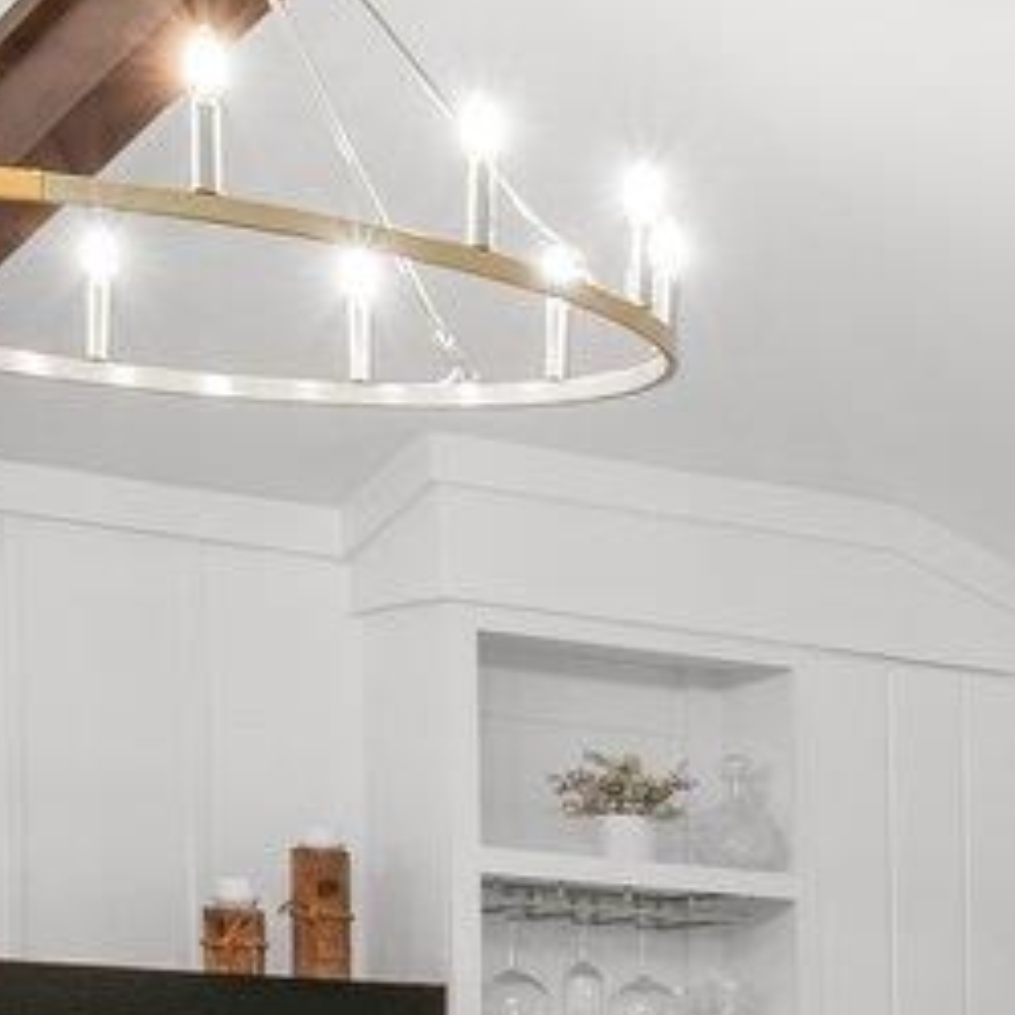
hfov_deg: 9.6
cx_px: 3330
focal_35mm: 126
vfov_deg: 13.2
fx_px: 4180
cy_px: 1433
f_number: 9
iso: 100
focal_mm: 18
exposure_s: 2
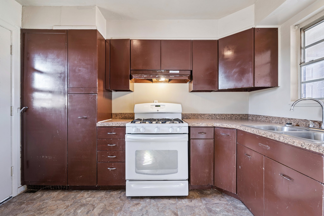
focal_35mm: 16
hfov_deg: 96.7
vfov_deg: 73.8
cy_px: 108
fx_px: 144
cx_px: 162
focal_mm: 16
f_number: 7.1
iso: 200
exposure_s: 1/6
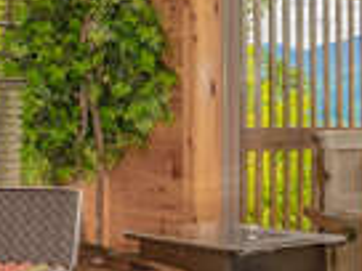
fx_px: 962
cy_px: 149
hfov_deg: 21.3
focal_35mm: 92
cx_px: 197
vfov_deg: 16.1
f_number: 8
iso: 400
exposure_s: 1/200
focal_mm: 17
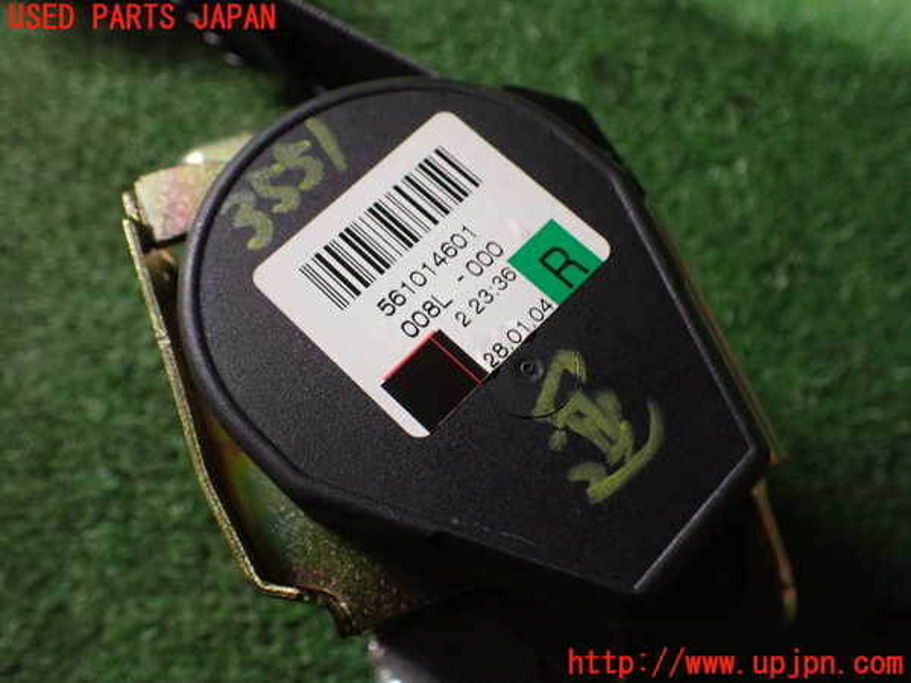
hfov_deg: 60.0
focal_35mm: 30
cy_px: 342
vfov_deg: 46.8
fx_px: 790
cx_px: 456
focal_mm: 5.4
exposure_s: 1/30
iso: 800
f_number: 2.3
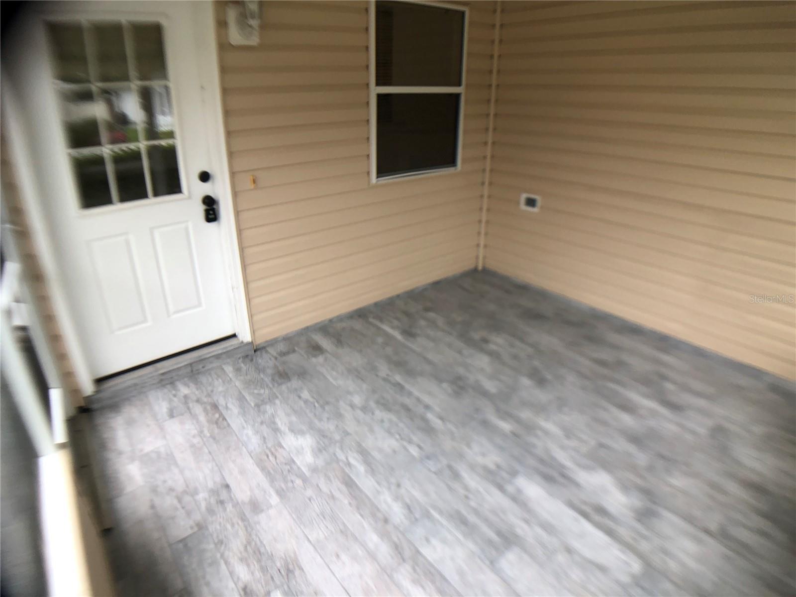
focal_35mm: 28
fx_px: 644
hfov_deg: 63.4
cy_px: 298
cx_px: 398
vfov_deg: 49.7
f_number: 1.8
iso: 50
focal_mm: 4
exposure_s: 1/120
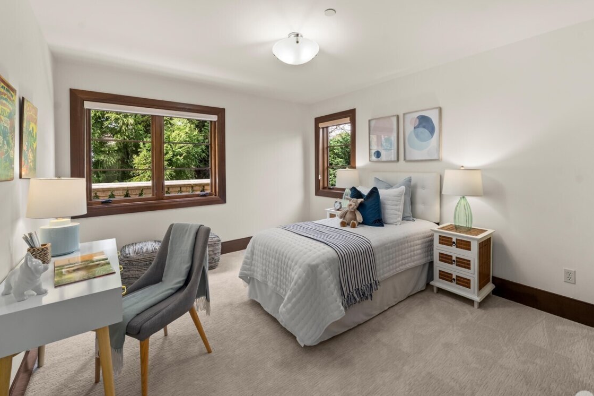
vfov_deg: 76.9
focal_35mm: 15
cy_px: 171
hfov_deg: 100.4
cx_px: 309
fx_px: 247
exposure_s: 1/15
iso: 1000
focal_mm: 12
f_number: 6.7
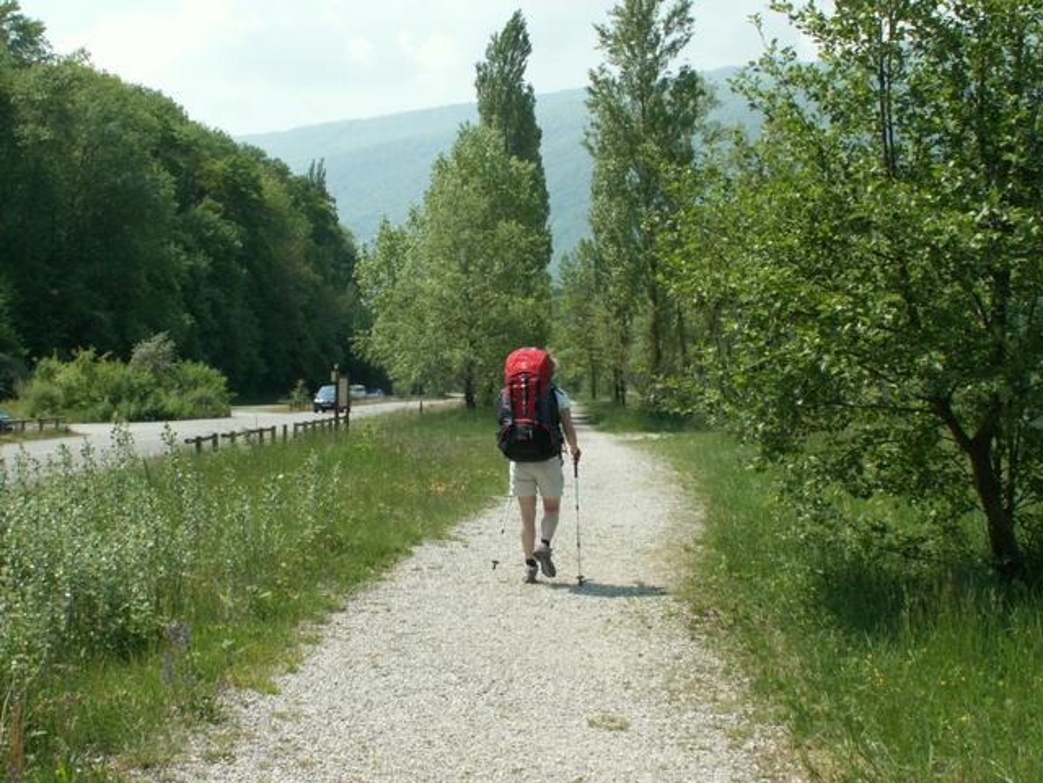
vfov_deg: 30.9
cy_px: 392
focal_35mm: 47
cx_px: 522
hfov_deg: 40.4
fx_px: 1416
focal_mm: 7.74
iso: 50
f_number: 6.3
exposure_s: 1/200
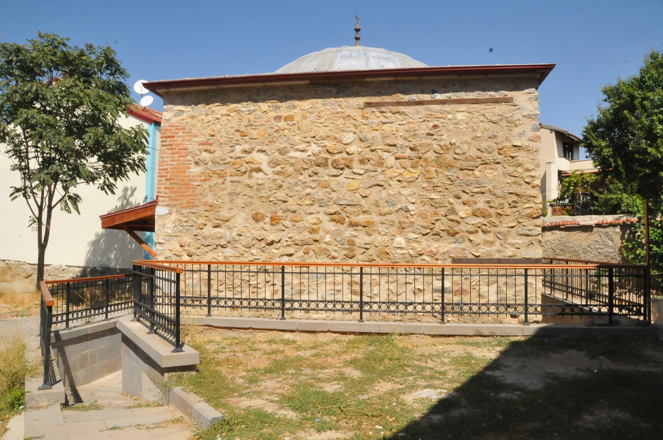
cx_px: 332
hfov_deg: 67.5
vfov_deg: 47.8
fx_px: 497
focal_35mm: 27
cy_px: 220
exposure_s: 1/320
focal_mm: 18
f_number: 22
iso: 1250
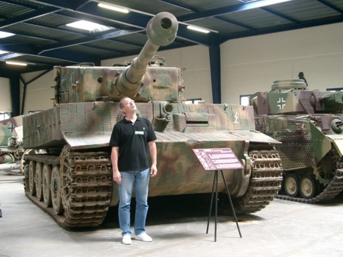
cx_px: 172
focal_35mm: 50
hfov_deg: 38.2
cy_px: 128
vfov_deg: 29.1
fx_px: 495
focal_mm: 10.2
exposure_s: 1/30
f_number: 3
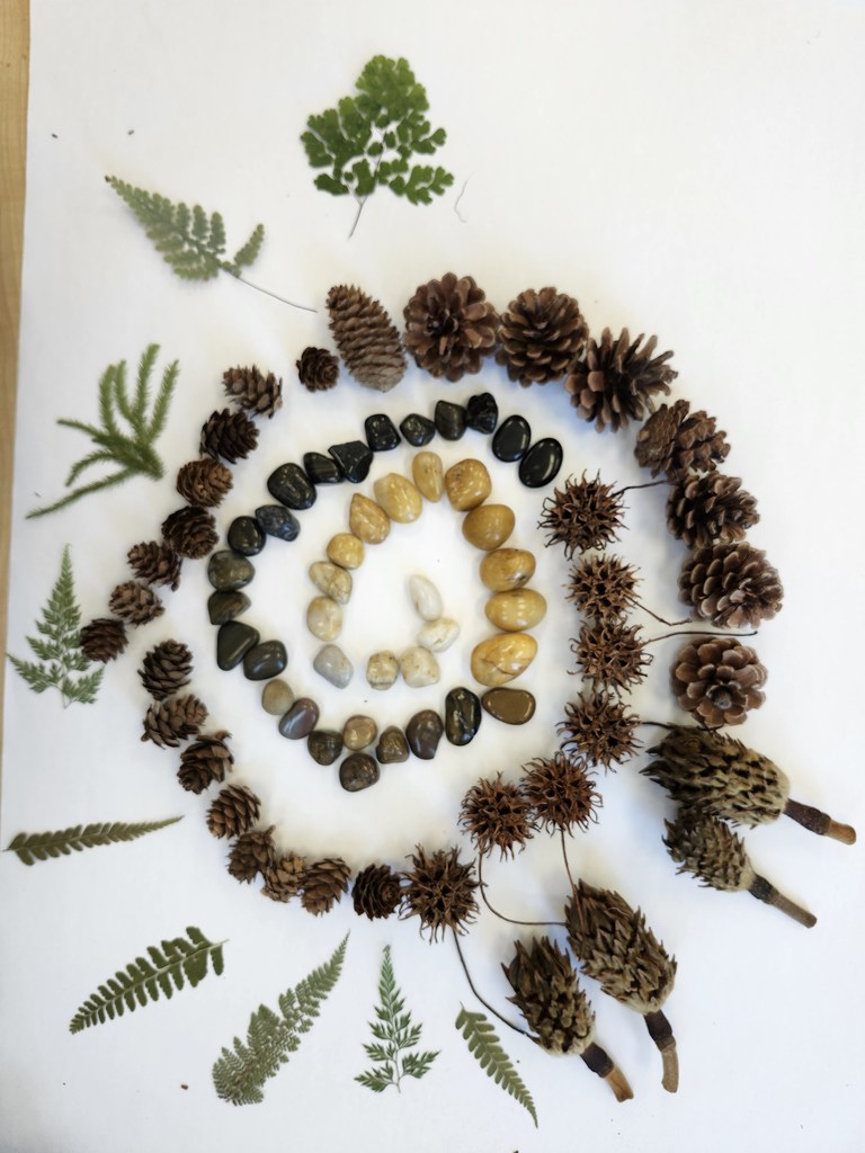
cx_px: 432
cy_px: 576
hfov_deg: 58.9
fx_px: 766
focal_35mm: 23
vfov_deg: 73.9
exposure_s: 1/120
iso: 80
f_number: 1.8
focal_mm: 5.54
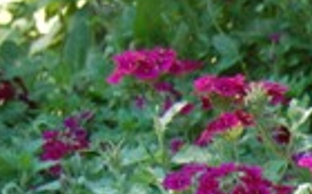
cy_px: 348
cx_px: 564
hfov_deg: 9.0
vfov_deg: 5.7
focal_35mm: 224
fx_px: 1902
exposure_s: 1/100
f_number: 5
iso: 400
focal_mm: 32
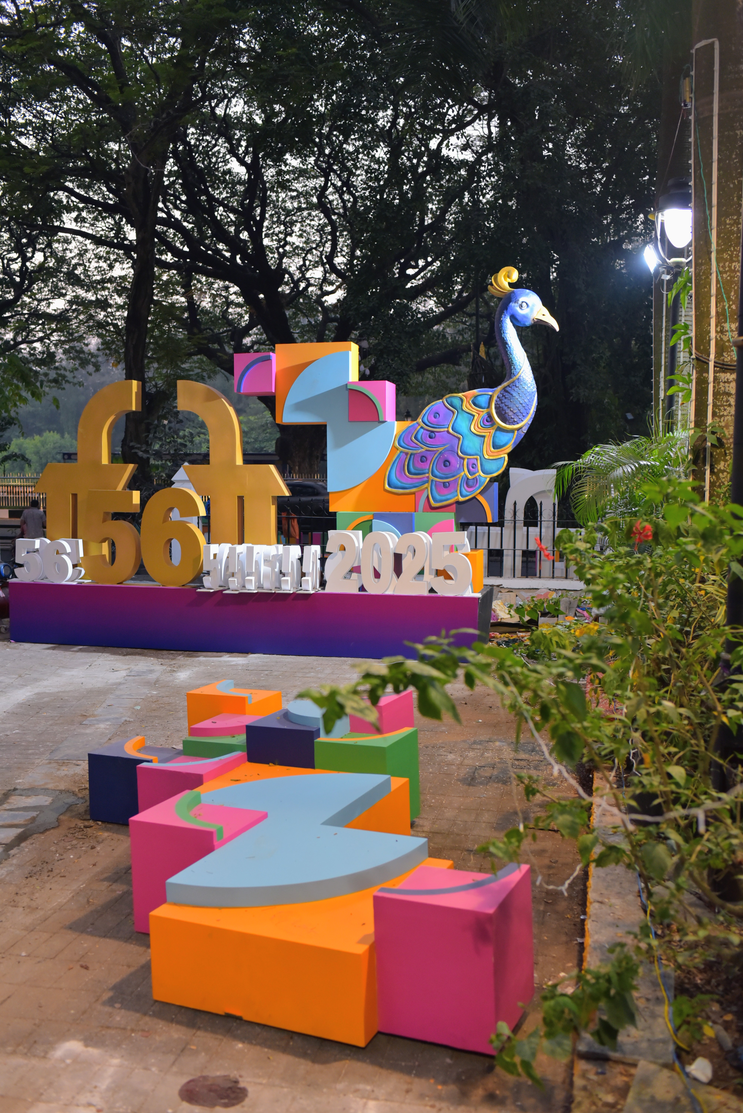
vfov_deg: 54.4
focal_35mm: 35
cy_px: 556
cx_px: 372
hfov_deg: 37.9
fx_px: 1082
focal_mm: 35
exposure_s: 1/80
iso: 1600
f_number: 3.2
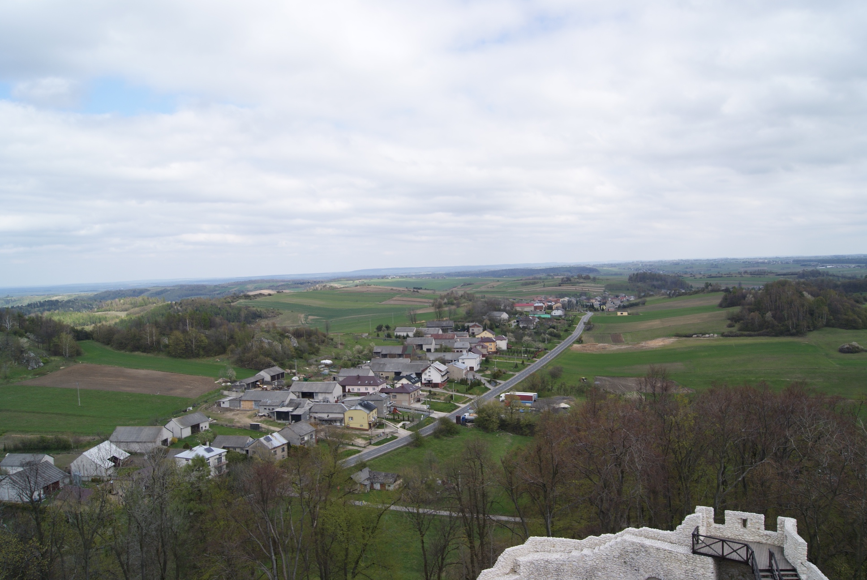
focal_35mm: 39
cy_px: 290
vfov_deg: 34.3
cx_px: 434
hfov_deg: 49.5
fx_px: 940
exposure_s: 1/250
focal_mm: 26
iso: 100
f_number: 8
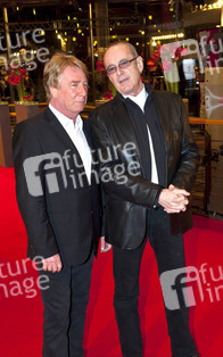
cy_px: 226
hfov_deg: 24.8
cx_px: 115
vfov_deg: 38.6
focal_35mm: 52
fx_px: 506
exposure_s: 1/100
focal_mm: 40
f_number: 5.6
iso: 1600
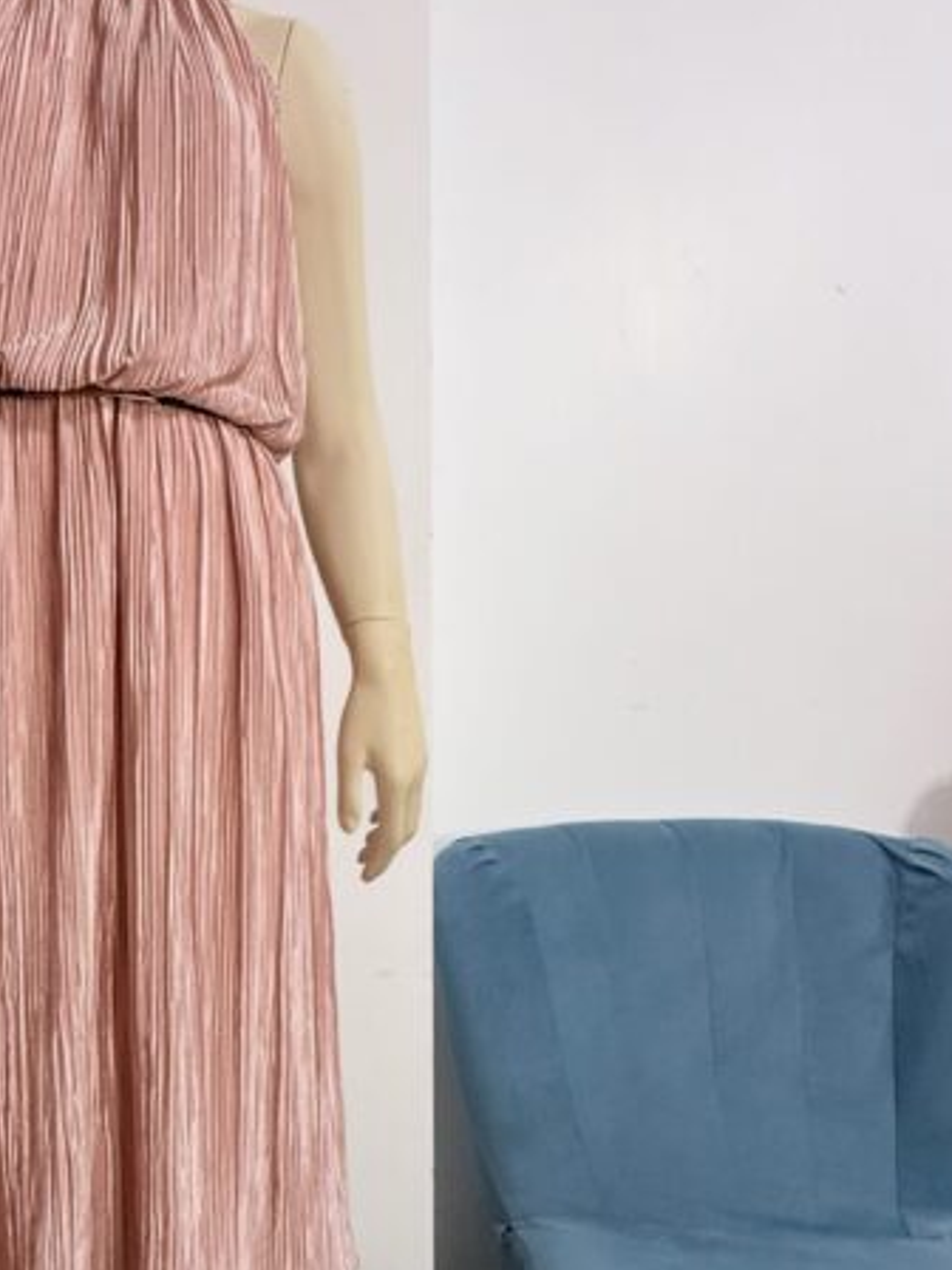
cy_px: 737
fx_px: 917
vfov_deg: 68.9
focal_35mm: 25
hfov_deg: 51.6
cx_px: 196
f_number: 2.2
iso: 320
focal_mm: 2.22
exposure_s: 1/78
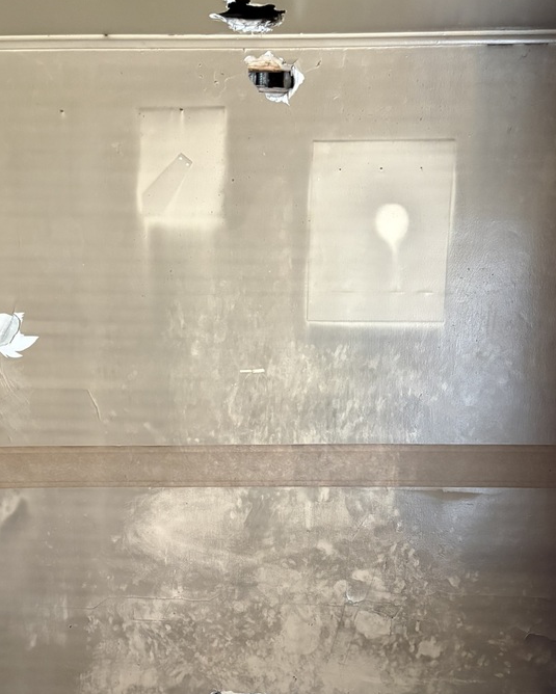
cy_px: 517
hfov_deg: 36.4
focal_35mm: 41
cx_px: 237
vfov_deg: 43.4
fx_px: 843
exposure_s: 1/40
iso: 640
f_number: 1.6
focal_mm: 5.96
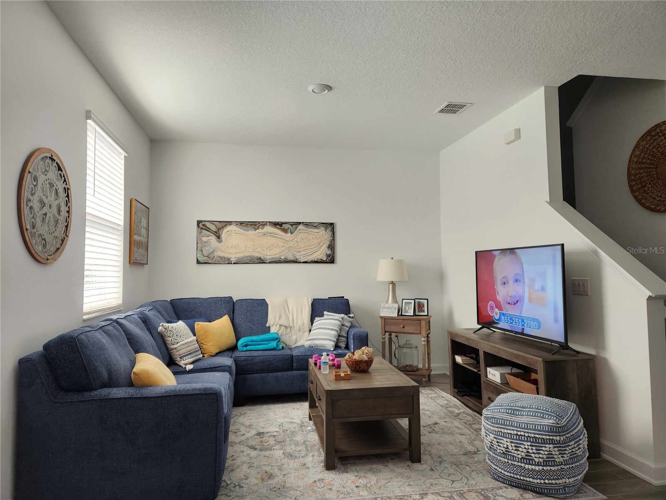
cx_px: 333
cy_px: 250
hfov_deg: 73.9
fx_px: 443
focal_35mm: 23
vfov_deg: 58.9
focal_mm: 5.4
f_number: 1.8
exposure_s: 1/180
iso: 160
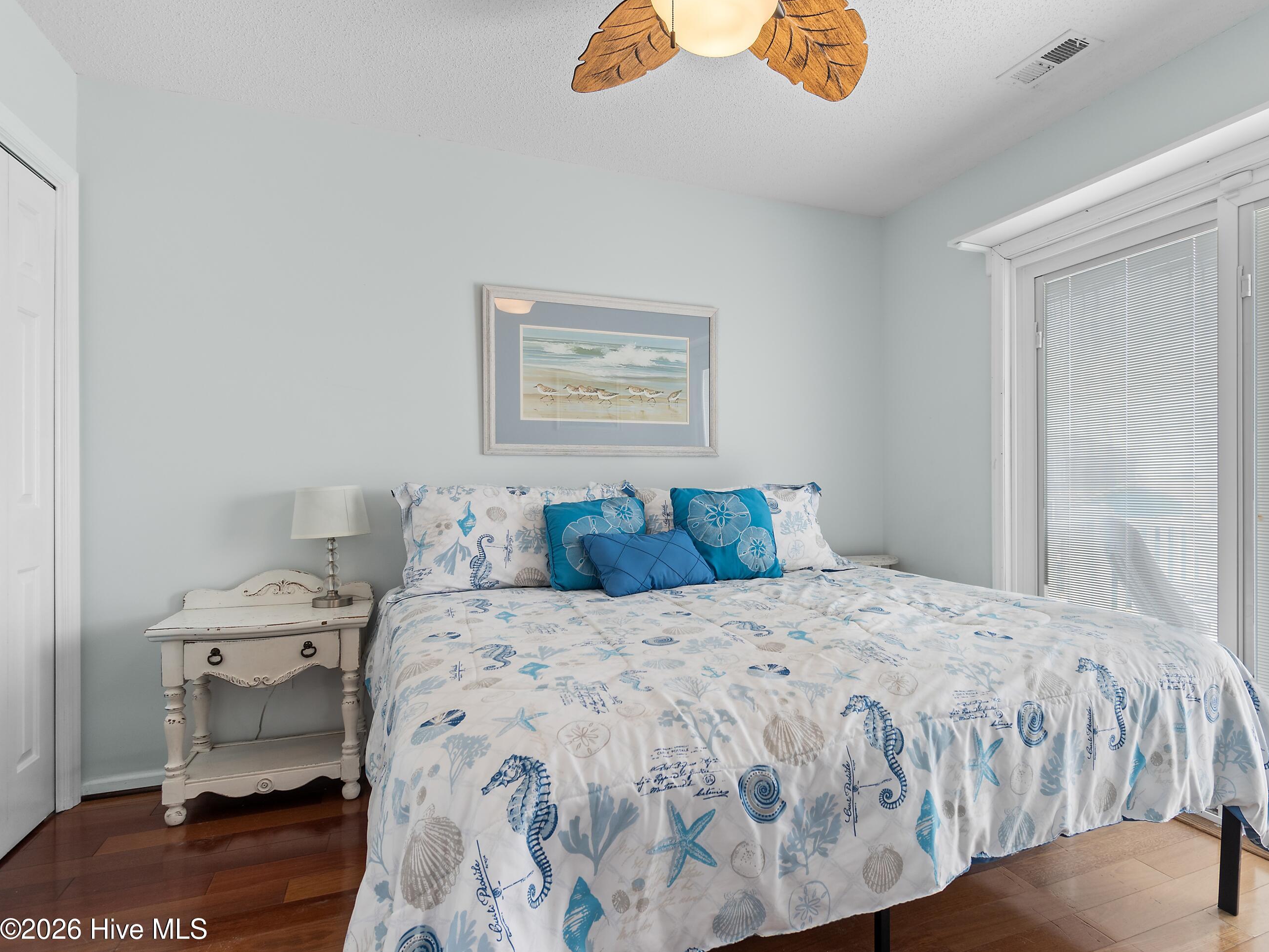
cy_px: 482
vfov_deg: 68.7
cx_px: 735
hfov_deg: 84.0
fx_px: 697
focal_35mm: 19
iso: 100
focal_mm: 11.5
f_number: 4.8
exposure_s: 1/20
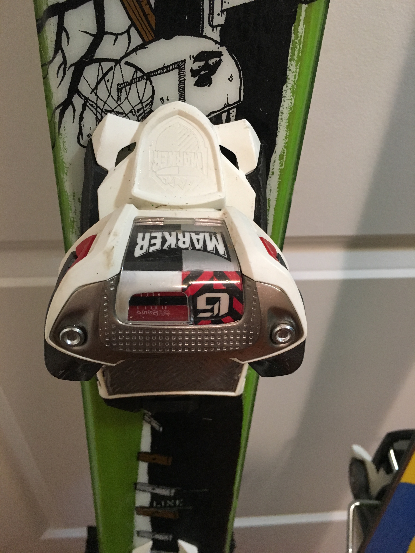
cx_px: 208
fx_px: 464
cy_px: 276
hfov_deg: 48.2
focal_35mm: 29
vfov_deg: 61.7
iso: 200
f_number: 2.2
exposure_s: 1/24
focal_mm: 4.15
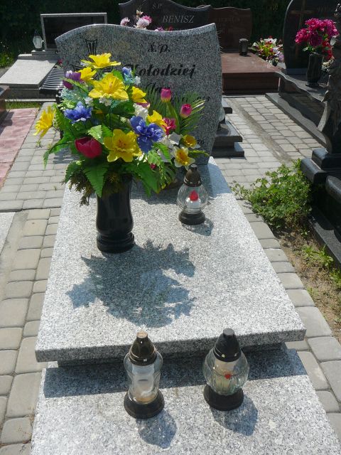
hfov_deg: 40.7
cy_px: 228
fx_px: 460
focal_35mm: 35
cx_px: 170
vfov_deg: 52.6
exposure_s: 1/640
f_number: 5
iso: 80
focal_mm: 5.2
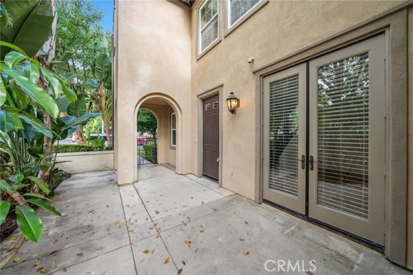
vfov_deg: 90.0
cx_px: 206
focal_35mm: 12
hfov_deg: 112.6
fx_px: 138
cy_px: 138
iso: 400
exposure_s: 1/50
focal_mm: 12
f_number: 8
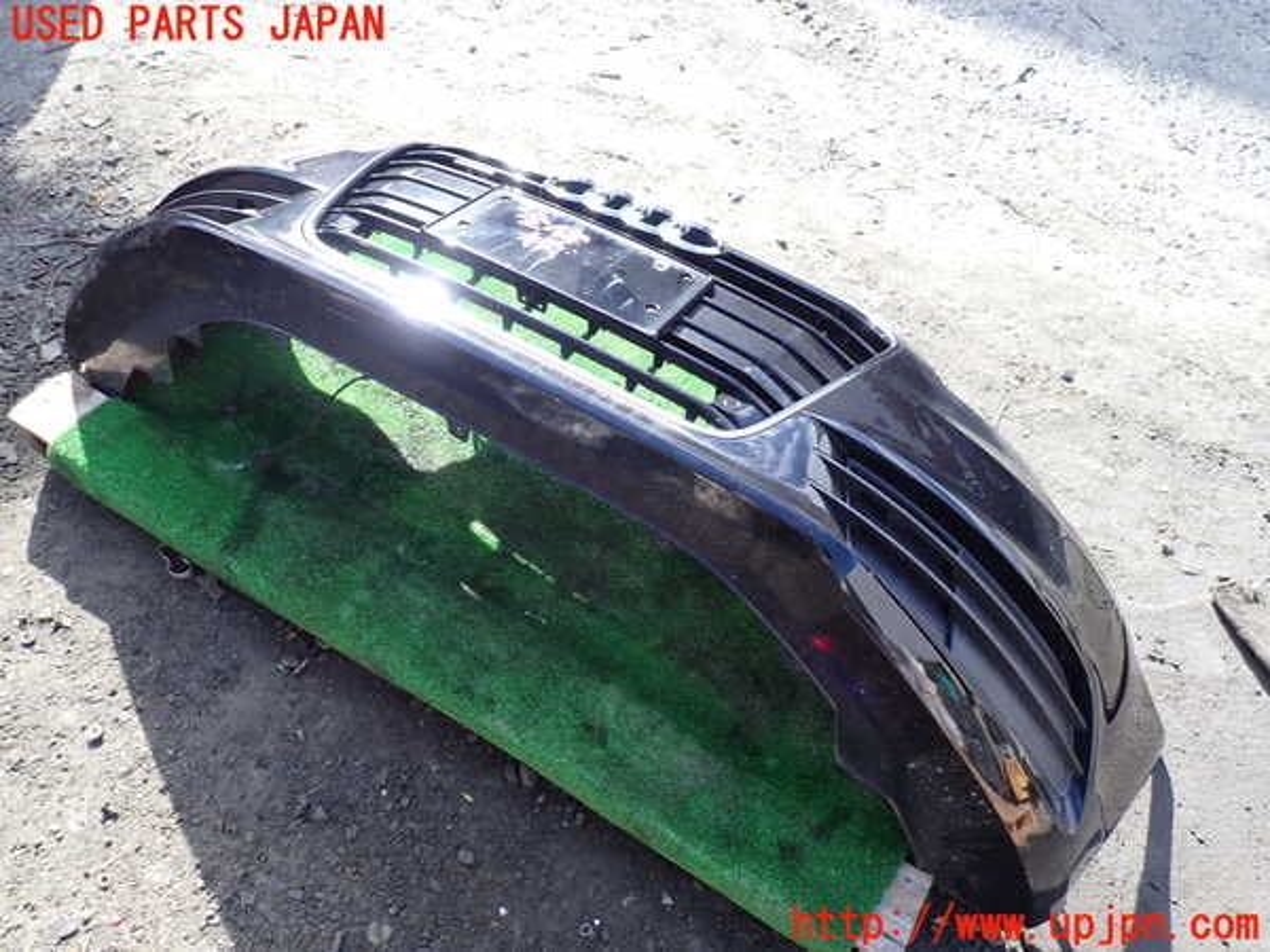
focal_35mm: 25
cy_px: 476
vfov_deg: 54.9
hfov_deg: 69.4
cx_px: 635
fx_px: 917
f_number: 2.8
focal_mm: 4.5
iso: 100
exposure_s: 1/200
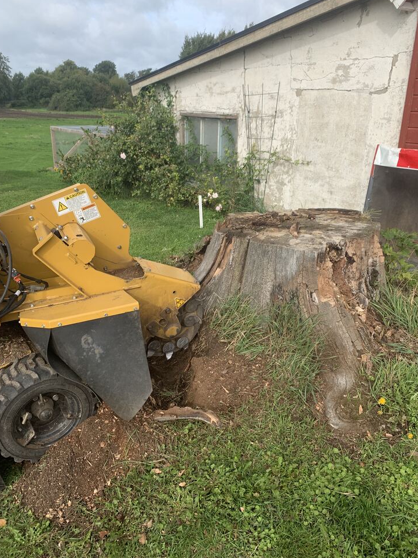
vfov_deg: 65.3
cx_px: 211
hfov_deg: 51.3
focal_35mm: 27
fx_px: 435
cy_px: 283
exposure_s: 1/1176
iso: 25
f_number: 1.8
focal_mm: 4.25
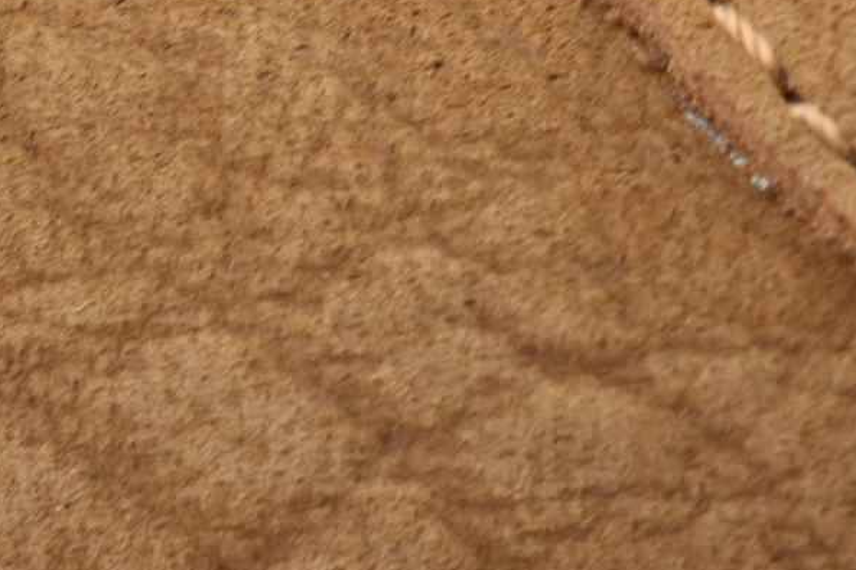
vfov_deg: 2.4
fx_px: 13739
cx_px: 38
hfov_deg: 3.6
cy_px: 1388
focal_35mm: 578
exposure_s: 1/100
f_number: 10
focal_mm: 83
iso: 400
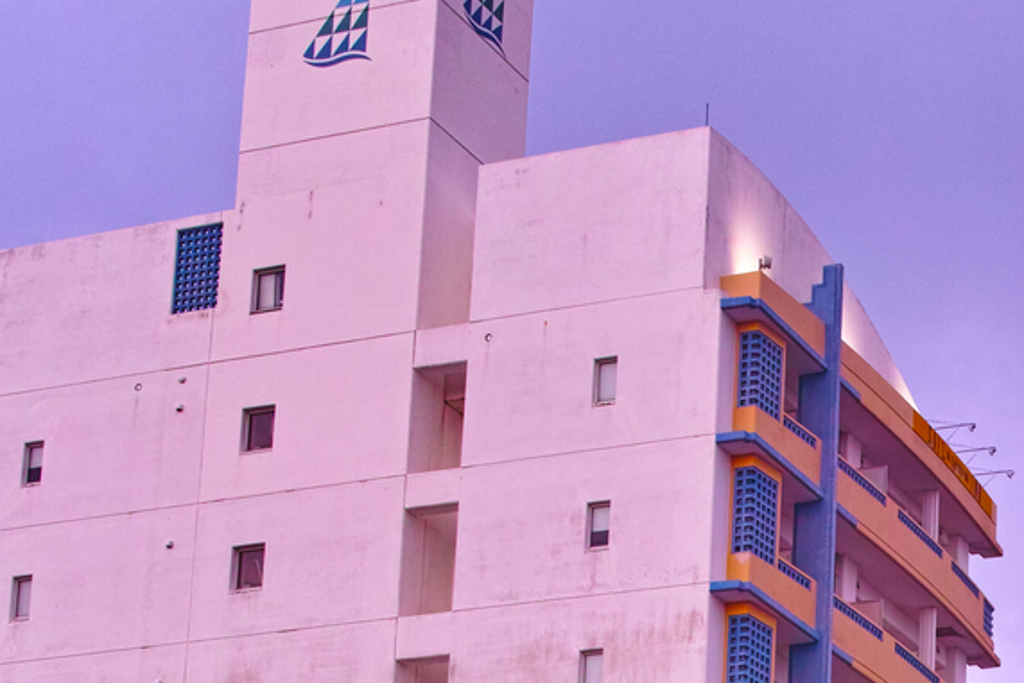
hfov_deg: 20.1
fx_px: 2788
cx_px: 1046
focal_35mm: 98
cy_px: 1037
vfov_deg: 13.2
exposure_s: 1/8
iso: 100
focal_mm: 19
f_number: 8
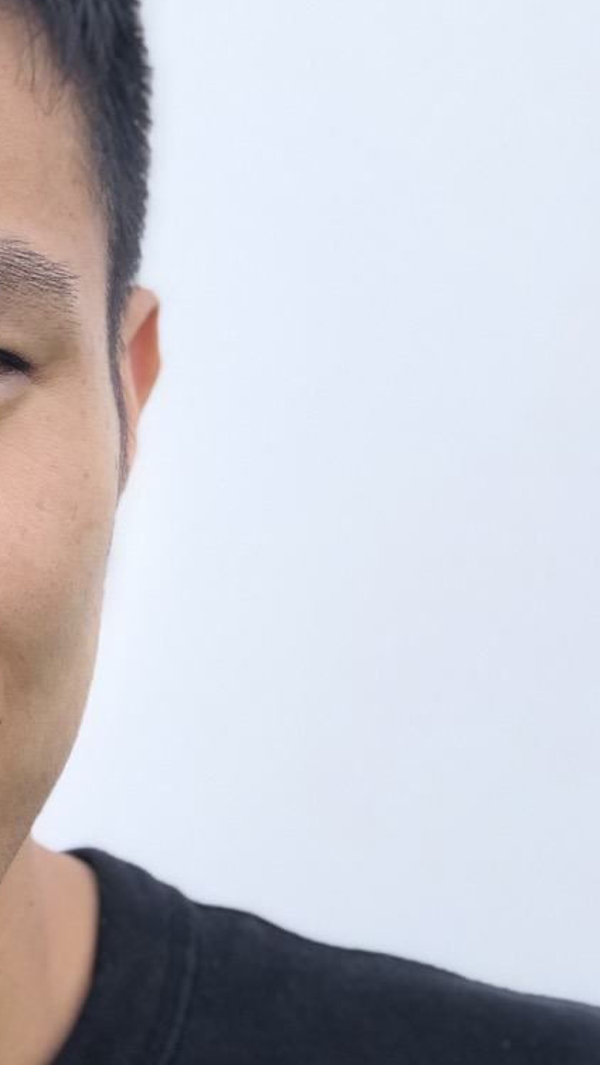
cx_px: -214
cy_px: 612
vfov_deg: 14.0
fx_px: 4352
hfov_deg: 7.8
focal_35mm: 154
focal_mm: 6
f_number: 2.4
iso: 16
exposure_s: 1/120
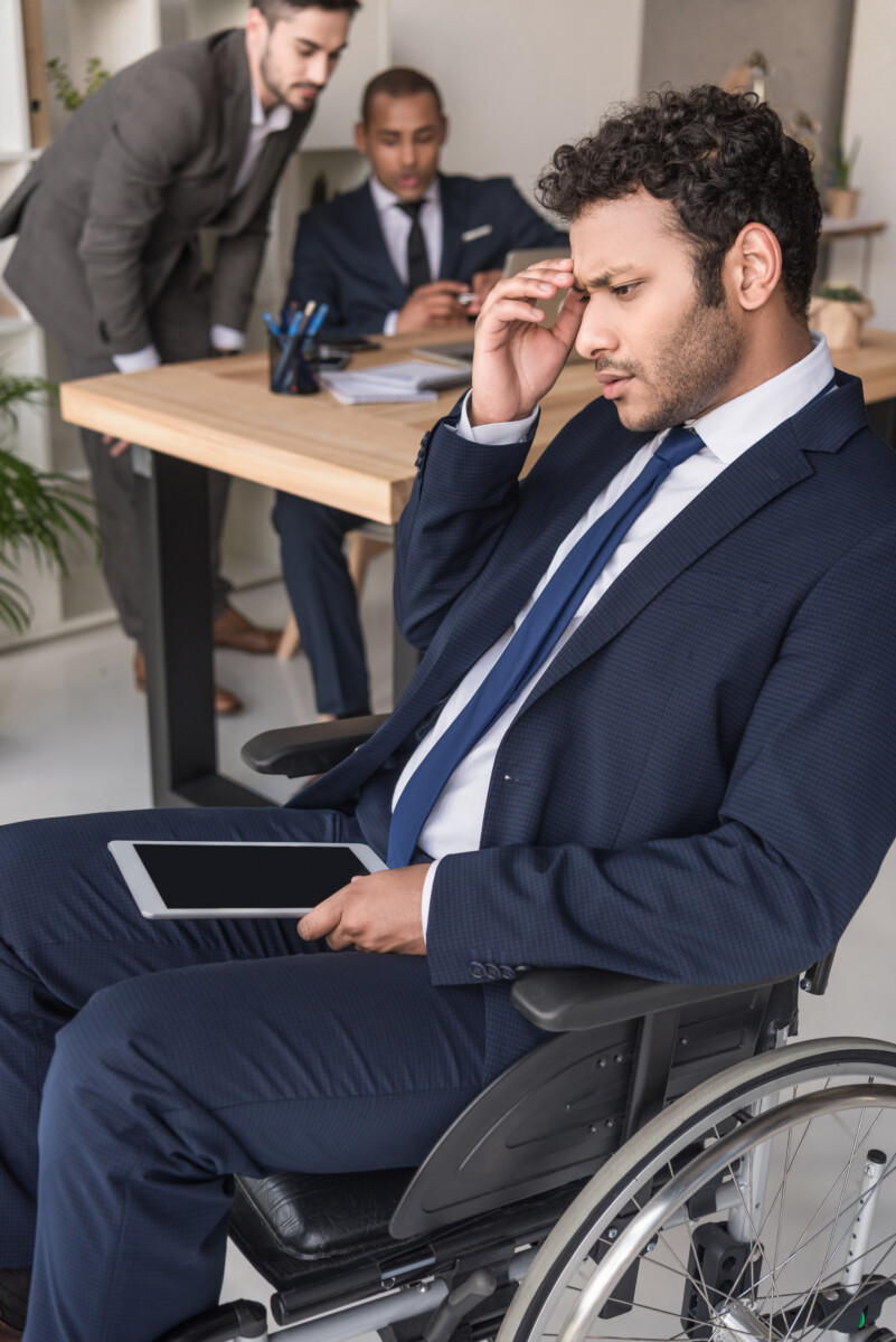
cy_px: 671
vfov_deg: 44.5
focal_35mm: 44
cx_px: 448
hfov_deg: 30.5
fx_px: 1641
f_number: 3.5
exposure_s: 1/125
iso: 200
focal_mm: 44
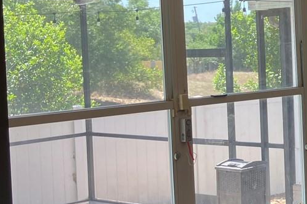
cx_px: 442
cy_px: 68
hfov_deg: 19.5
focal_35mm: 93
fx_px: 793
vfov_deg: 14.7
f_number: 1.8
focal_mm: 3.99
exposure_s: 1/120
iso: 25
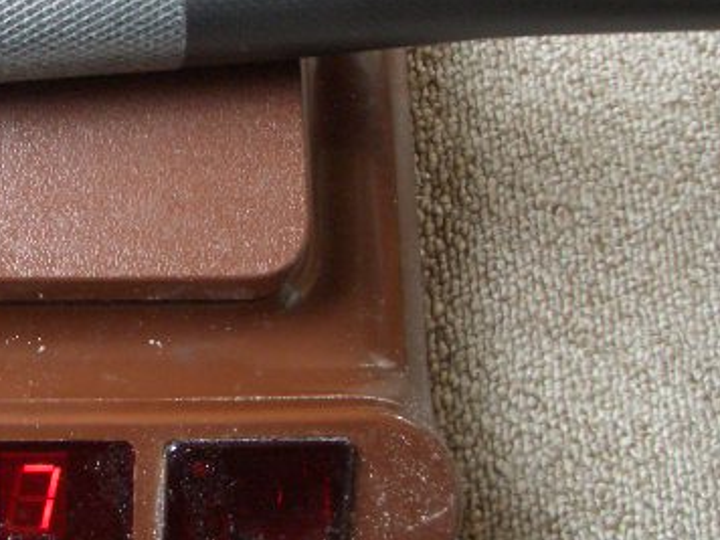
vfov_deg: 23.2
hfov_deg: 29.5
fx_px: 1310
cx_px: 75
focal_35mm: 63
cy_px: 186
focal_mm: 5.8
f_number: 2.6
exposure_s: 1/15
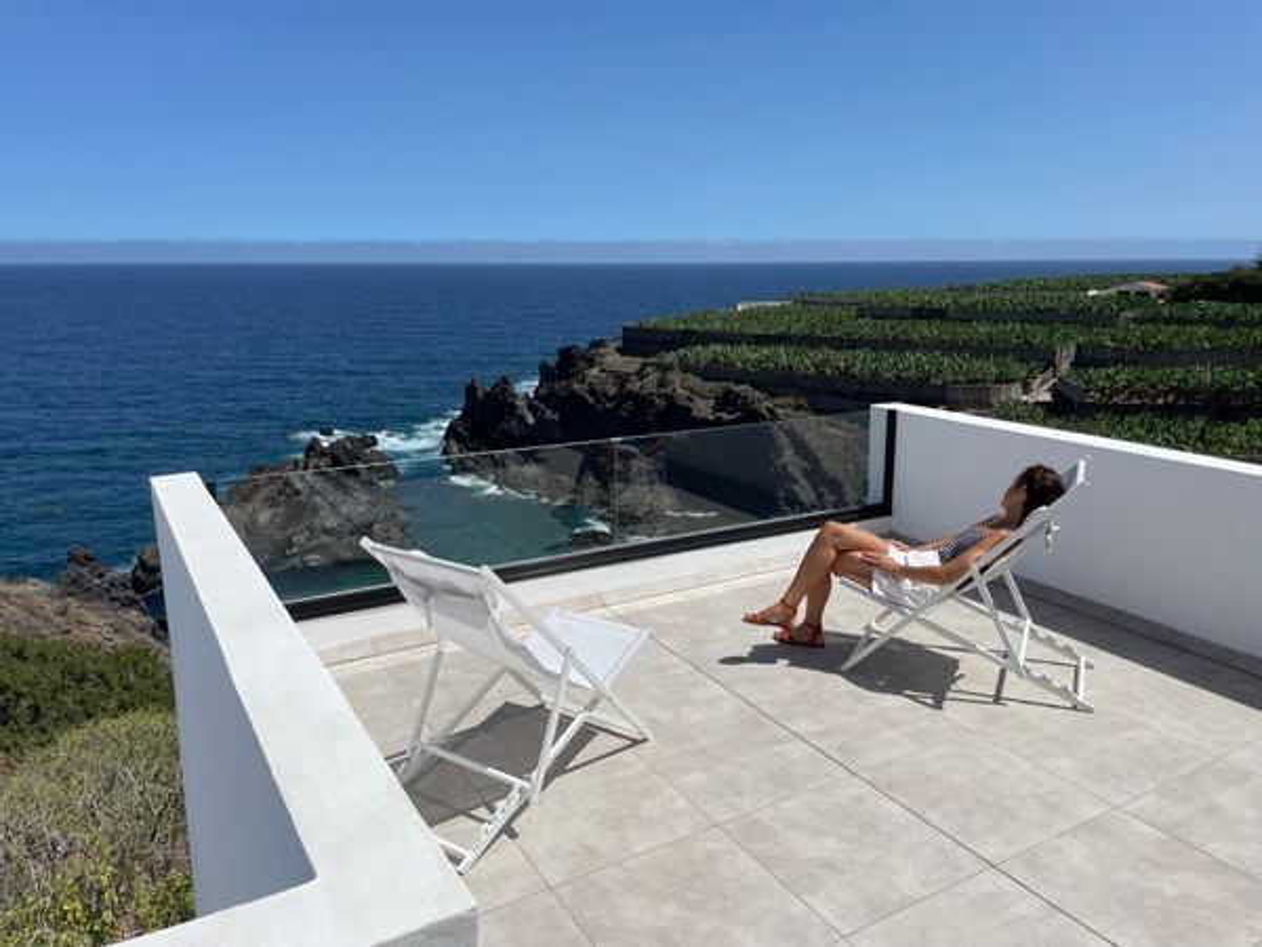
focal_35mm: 26
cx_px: 631
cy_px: 474
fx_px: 948
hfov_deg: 67.3
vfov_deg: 53.1
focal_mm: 4.2
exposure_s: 1/8403
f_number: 1.6
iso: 32
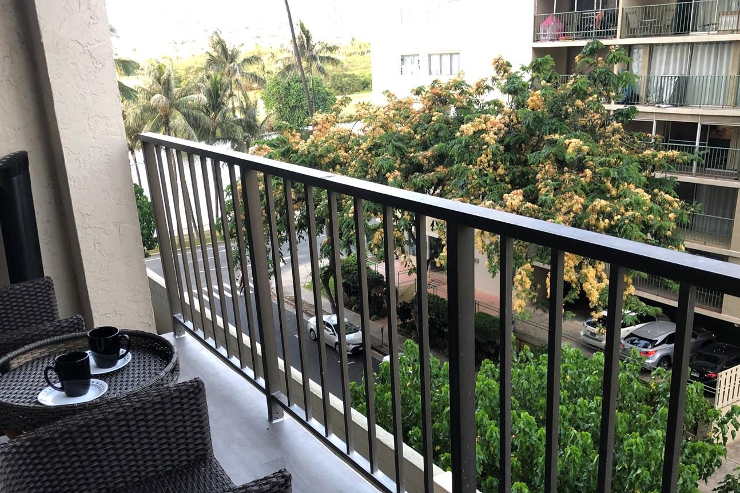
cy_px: 335
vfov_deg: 36.4
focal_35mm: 36
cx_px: 333
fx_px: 740
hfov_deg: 53.0
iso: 20
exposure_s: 1/30
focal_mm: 4
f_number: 1.8
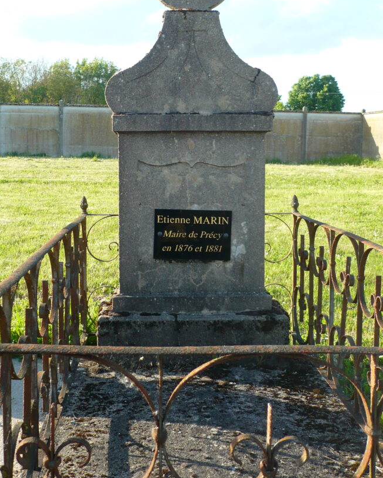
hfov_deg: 34.8
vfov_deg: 42.7
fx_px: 609
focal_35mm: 43
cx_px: 169
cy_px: 189
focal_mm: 5.8
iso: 100
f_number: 2.8
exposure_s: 1/250
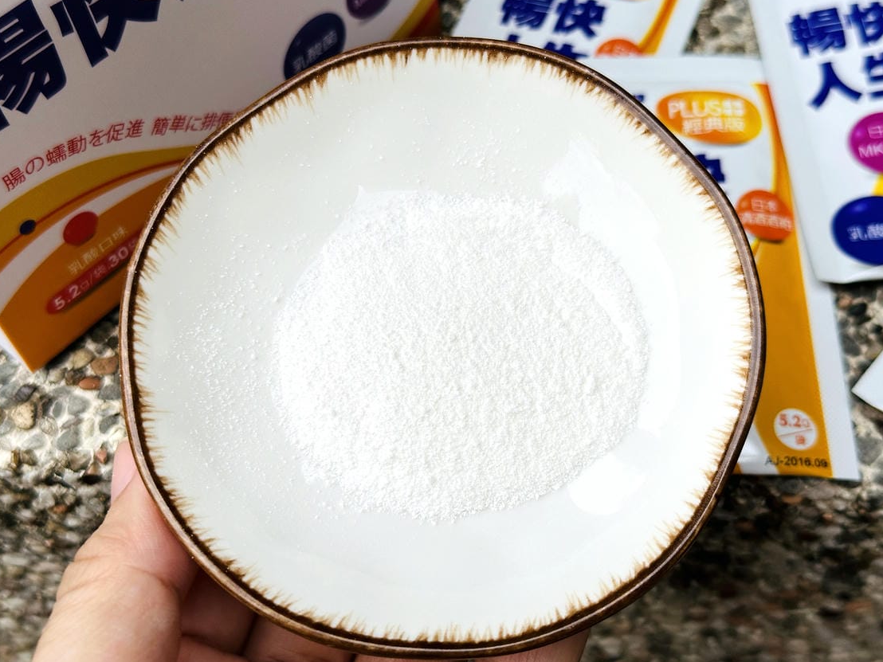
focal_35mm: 52
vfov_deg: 28.0
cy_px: 311
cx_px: 457
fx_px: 1326
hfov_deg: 36.8
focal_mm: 6.86
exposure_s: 1/393
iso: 64
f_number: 1.78
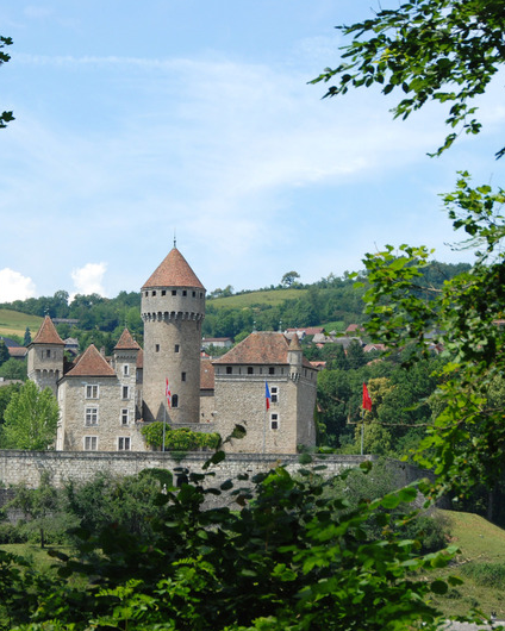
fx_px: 2784
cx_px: 205
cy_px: 318
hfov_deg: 10.4
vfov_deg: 12.9
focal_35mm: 149
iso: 250
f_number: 8
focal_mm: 70
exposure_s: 1/500
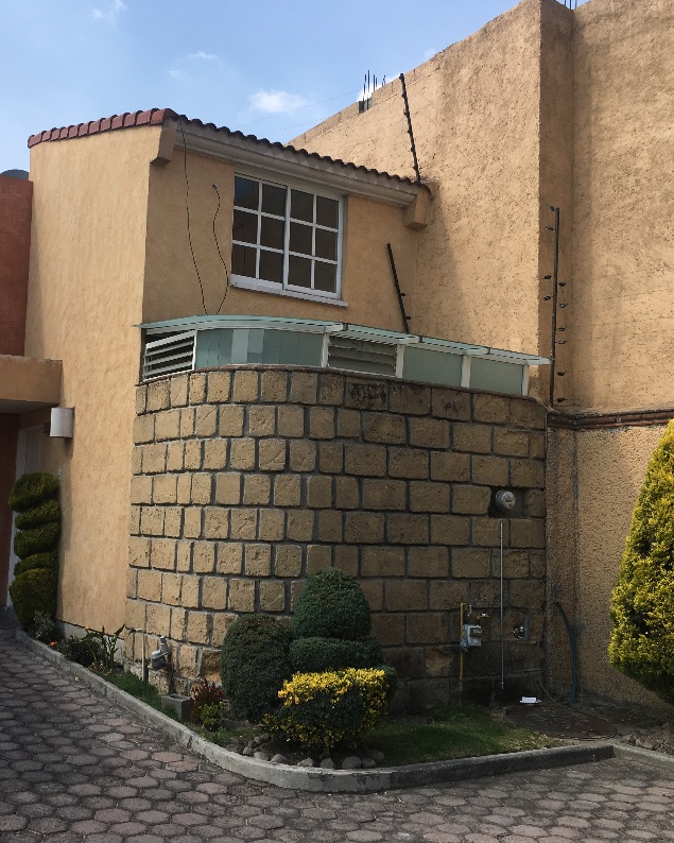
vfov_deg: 47.9
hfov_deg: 39.0
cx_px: 280
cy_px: 423
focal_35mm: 38
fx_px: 948
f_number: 2.2
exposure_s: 1/1068
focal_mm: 4.15
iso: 25
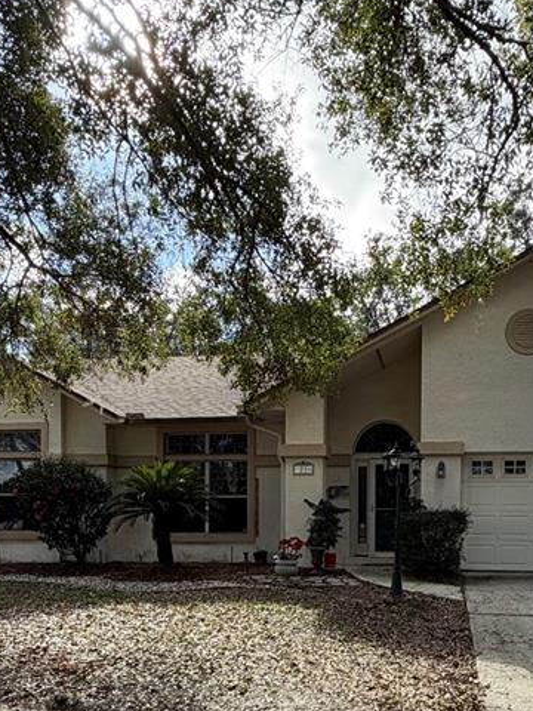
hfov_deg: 40.4
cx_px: 341
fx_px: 719
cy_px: 561
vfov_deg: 49.7
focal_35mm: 35
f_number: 2.2
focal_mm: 2.22
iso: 50
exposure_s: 1/502
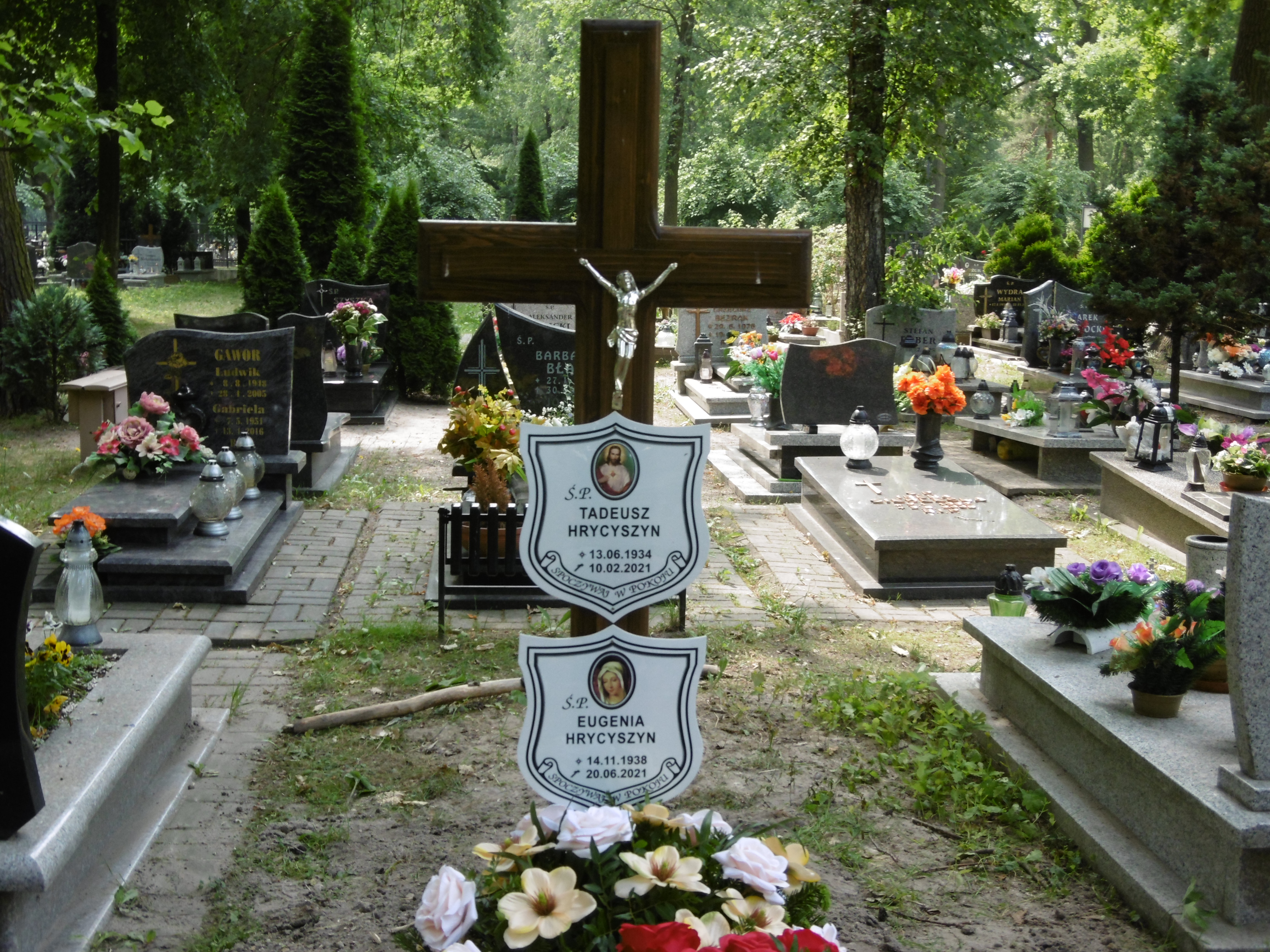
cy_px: 476
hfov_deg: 43.9
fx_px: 1578
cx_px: 635
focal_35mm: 43
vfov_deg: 33.6
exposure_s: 1/100
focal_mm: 7.7
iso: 100
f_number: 3.8
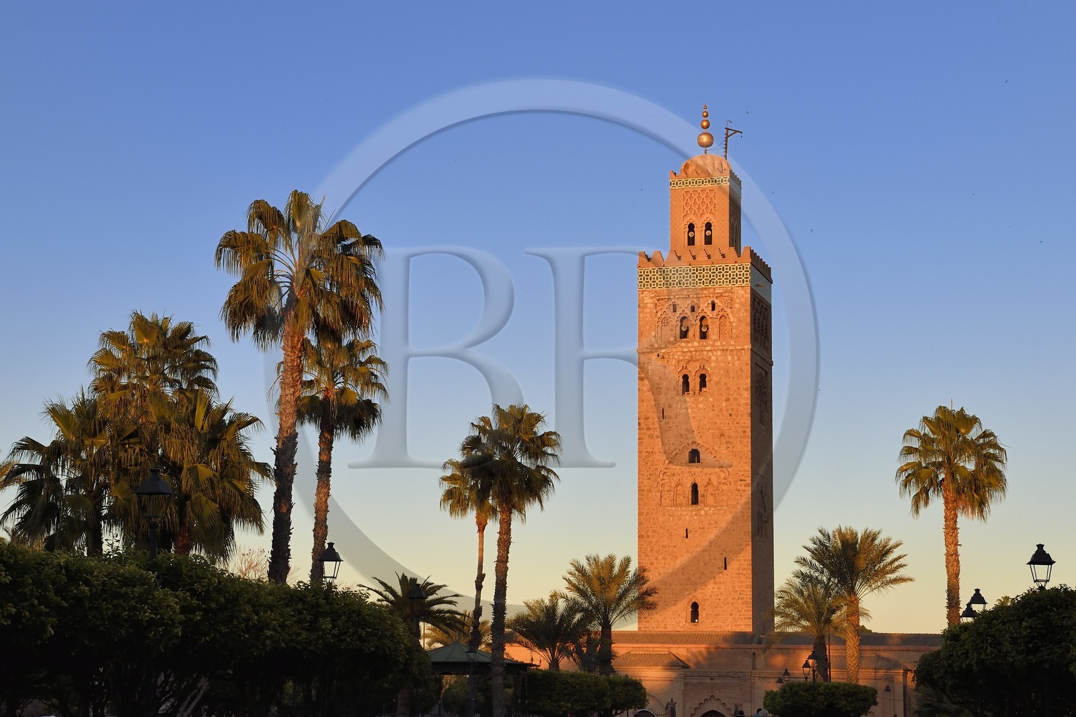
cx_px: 538
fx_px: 2092
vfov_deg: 19.4
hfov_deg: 28.8
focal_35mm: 70
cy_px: 358
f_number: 13
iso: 200
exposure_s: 1/160
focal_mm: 70
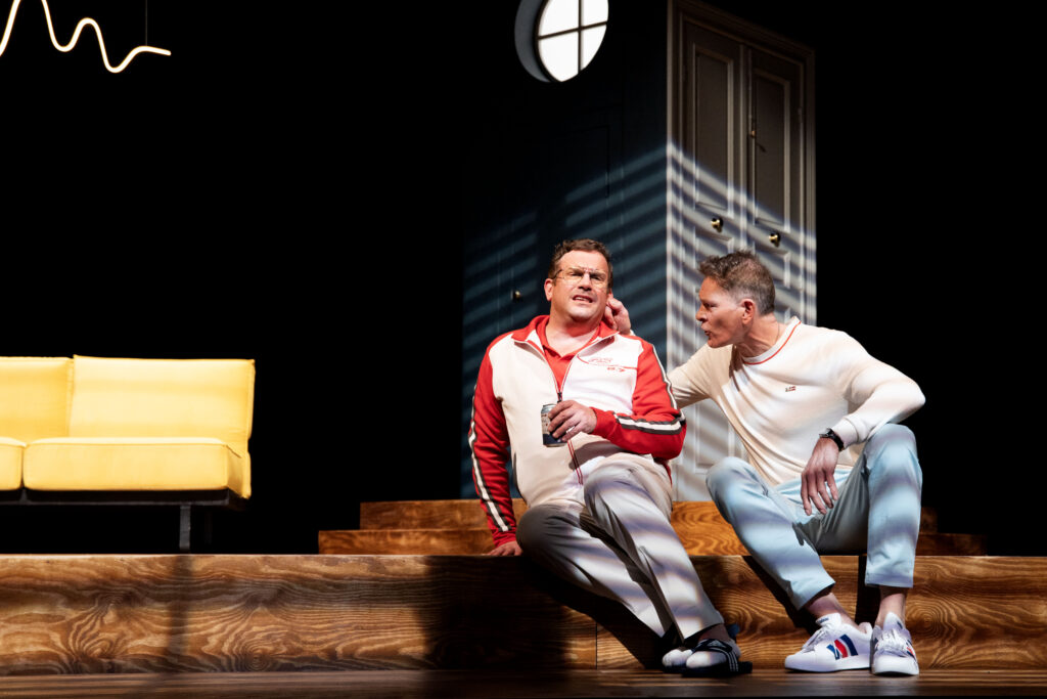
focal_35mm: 58
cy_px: 350
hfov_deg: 34.5
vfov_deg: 23.4
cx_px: 524
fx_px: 1687
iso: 3200
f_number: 4
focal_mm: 58
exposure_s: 1/100
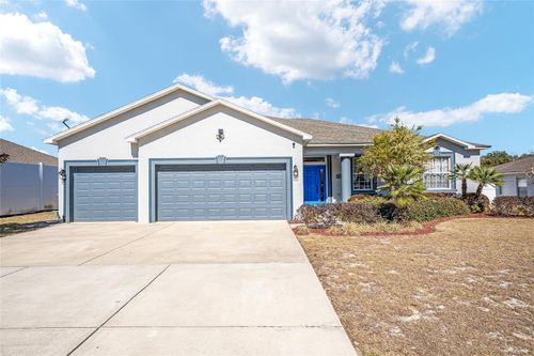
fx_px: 297
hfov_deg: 84.0
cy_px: 178
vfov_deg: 61.9
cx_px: 267
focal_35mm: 20
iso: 400
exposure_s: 1/1000
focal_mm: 20
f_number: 7.1
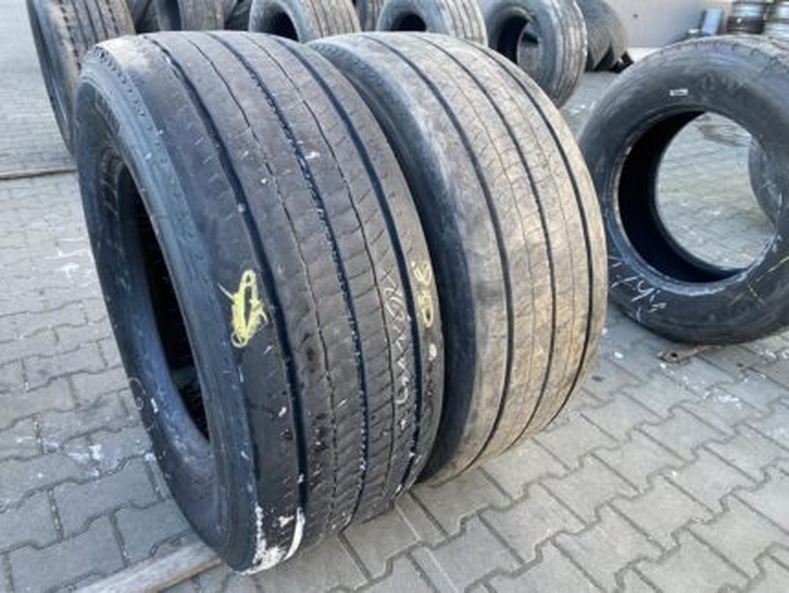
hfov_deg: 67.3
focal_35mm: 26
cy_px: 296
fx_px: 593
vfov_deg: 53.1
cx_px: 394
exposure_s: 1/121
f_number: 1.8
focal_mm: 4.25
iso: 80
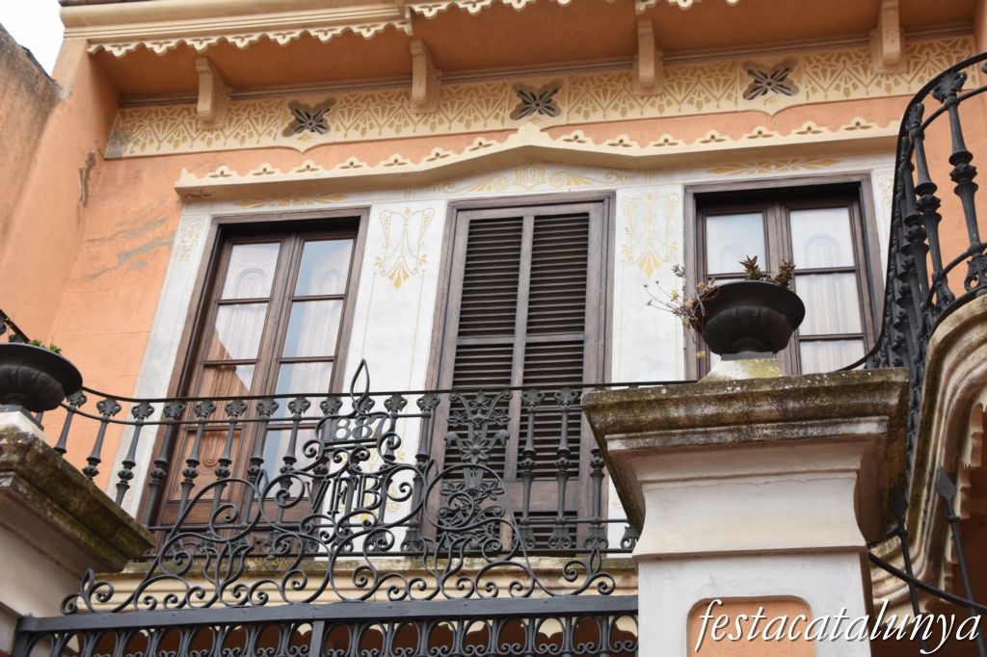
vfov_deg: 29.8
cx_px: 494
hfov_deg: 43.6
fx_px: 1233
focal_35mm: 45
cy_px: 328
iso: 400
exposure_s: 1/250
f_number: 8
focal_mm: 30
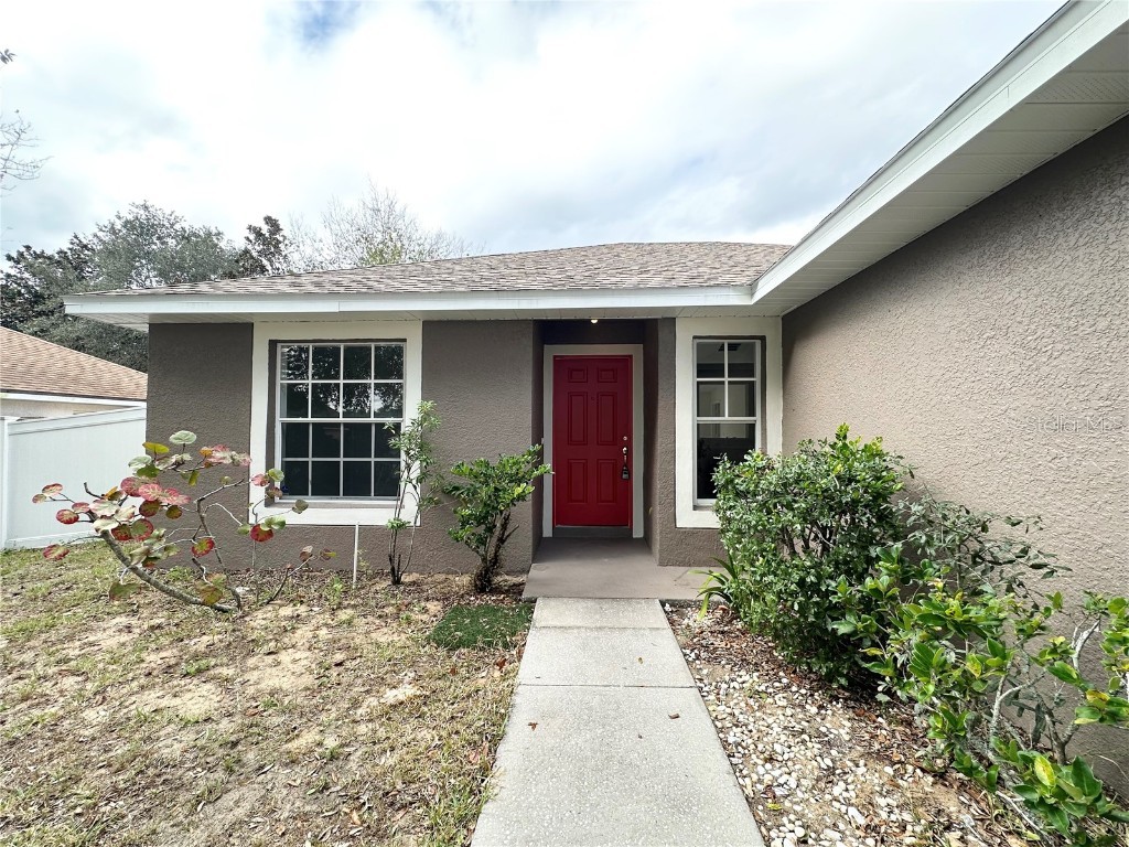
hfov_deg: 102.1
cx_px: 564
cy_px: 424
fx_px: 457
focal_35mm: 14
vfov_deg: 85.7
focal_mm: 2.22
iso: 40
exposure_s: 1/300
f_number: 2.2
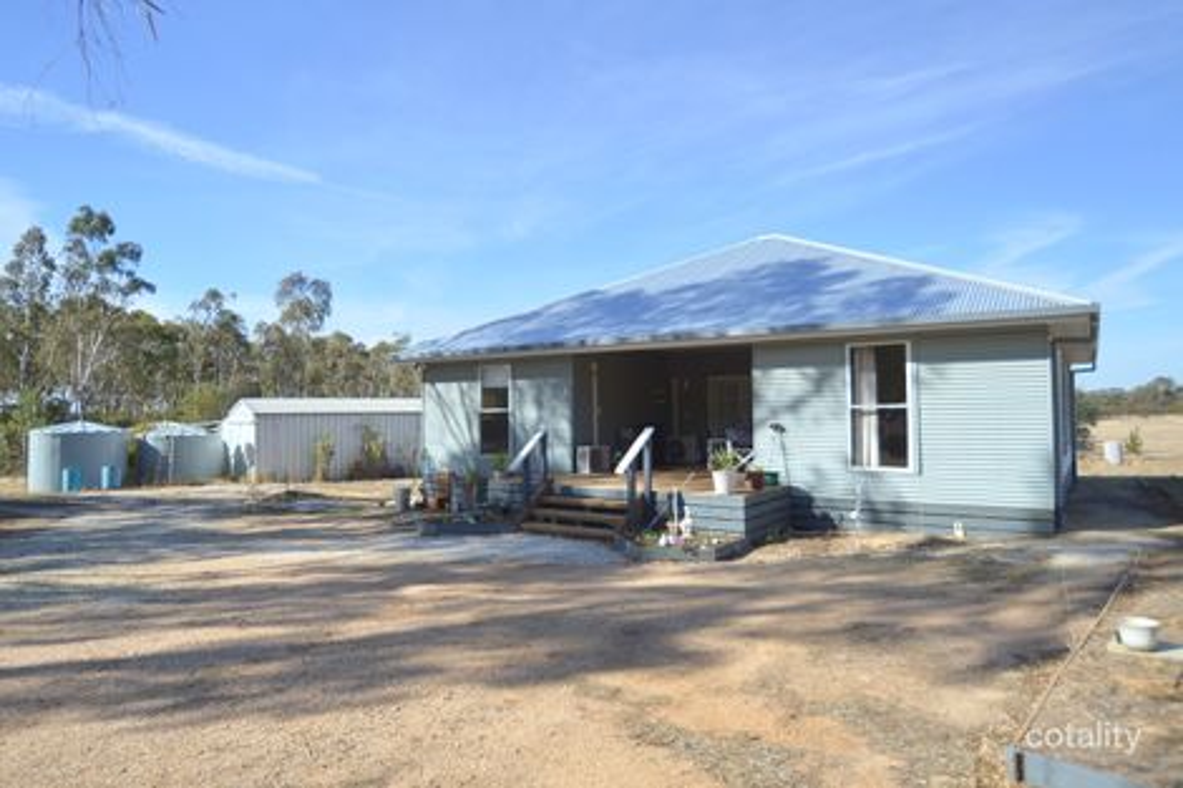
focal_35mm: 21
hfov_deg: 81.2
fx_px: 690
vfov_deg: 59.5
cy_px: 394
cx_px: 592
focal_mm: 14
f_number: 4
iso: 100
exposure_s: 1/800
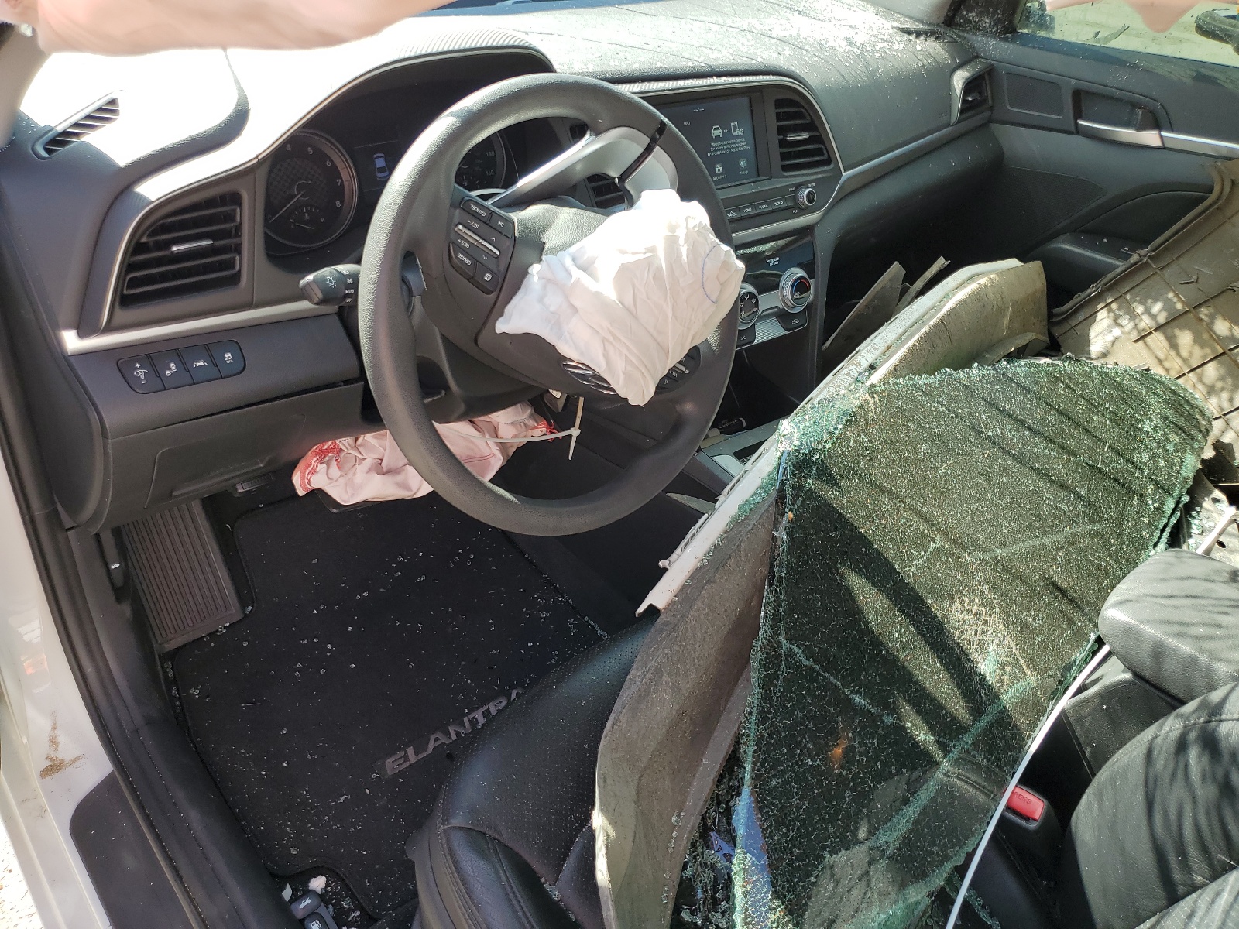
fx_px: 931
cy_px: 464
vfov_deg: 53.1
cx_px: 620
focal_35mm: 26
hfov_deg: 67.3
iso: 50
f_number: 1.5
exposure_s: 1/385
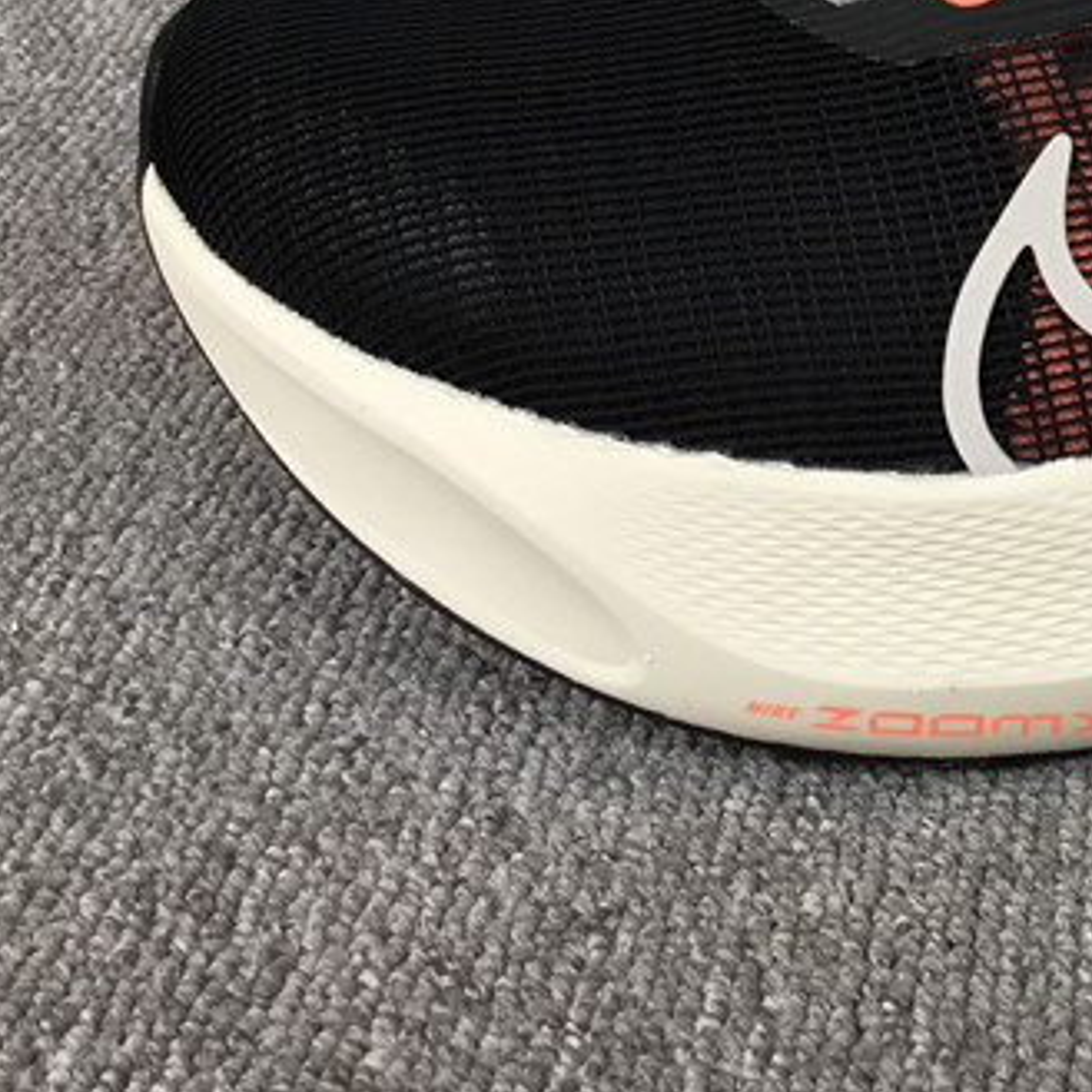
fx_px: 2677
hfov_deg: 21.3
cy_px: 38
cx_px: 1344
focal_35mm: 75
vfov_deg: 22.3
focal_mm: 3.3
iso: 32
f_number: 2.4
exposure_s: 1/50
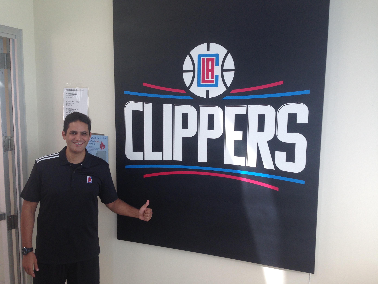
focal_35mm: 33
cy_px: 142
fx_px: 360
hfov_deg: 55.4
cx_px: 189
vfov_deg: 42.9
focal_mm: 4.12
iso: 50
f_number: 2.4
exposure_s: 1/120
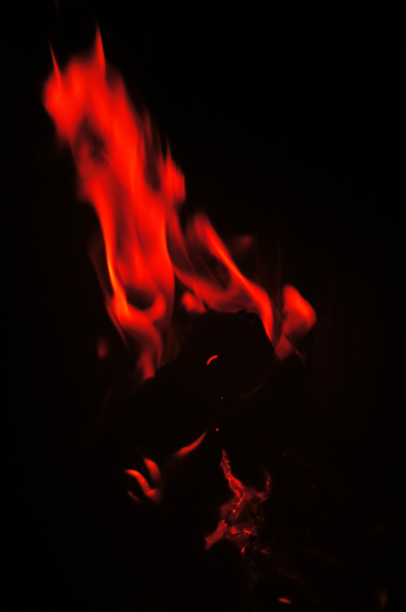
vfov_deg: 24.6
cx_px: 203
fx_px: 1399
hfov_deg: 16.5
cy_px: 306
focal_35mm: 82
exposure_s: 1/100
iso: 400
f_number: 5.6
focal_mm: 55
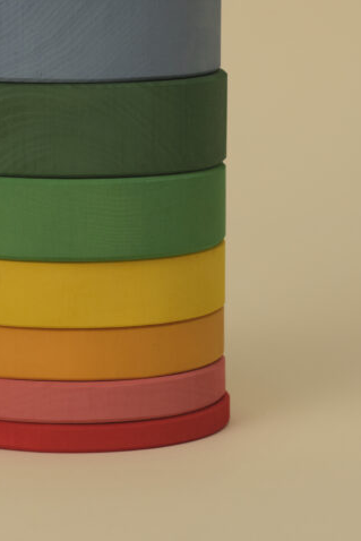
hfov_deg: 7.3
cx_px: 63
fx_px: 2811
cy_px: 113
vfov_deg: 11.0
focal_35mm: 187
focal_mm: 56
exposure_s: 1/250
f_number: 5.6
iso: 800
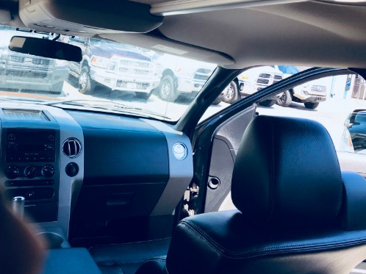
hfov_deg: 51.2
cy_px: 101
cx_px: 160
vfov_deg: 39.3
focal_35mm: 36
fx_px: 380
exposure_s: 1/445
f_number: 1.8
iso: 20
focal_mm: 3.99
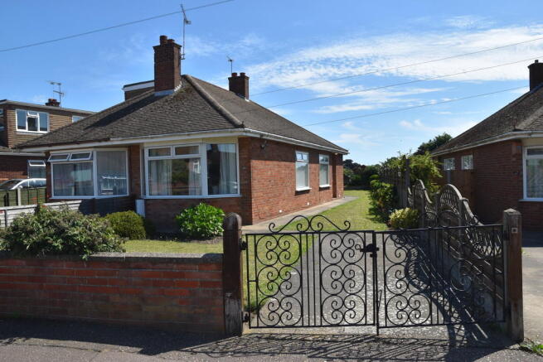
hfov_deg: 51.3
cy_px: 181
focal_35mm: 38
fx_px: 566
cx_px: 272
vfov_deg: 35.5
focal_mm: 25
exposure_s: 1/200
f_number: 11
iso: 100
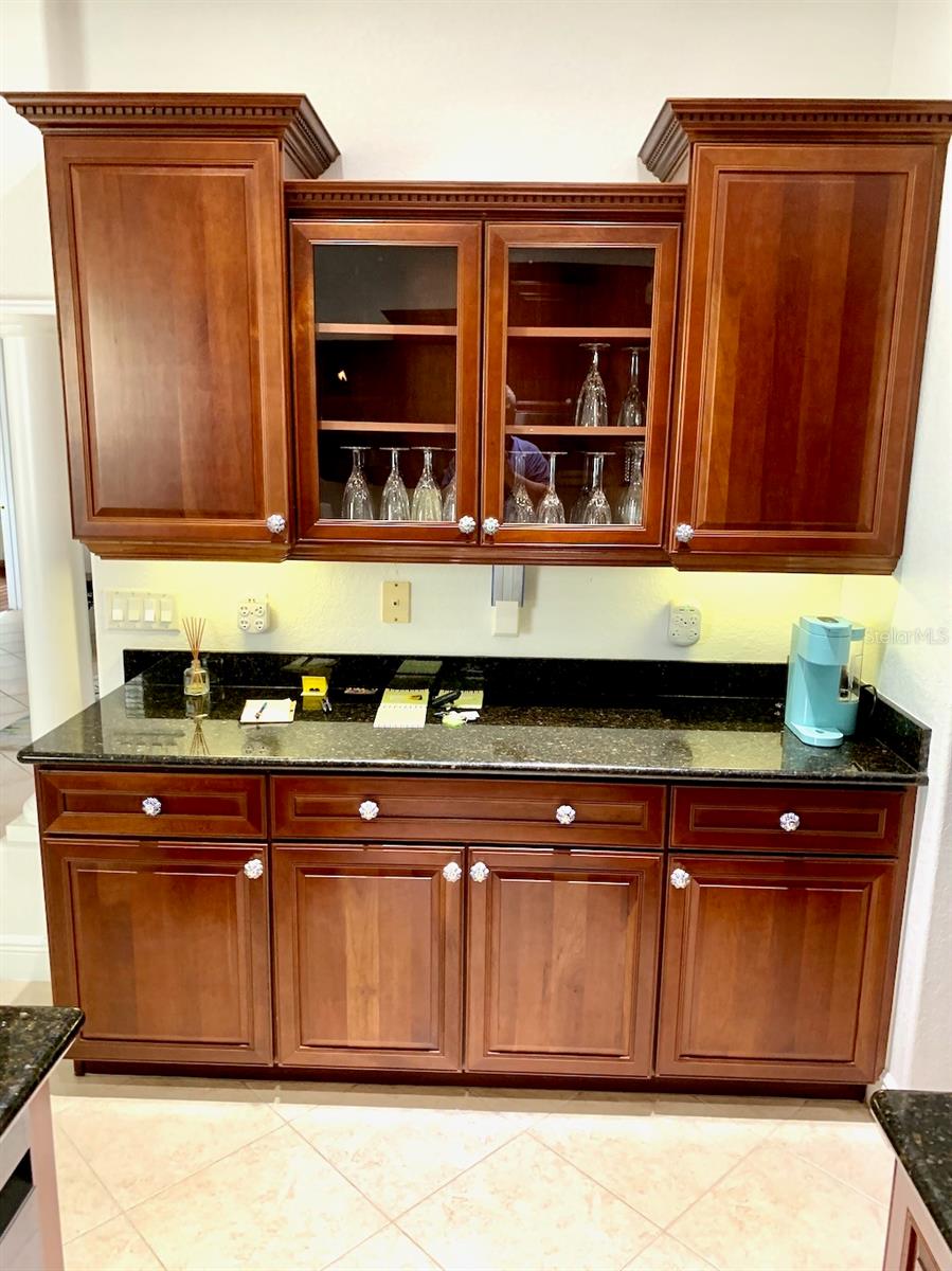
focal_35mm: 26
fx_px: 954
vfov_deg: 67.3
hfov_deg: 53.0
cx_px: 476
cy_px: 636
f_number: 1.8
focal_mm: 4.25
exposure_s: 1/60
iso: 200
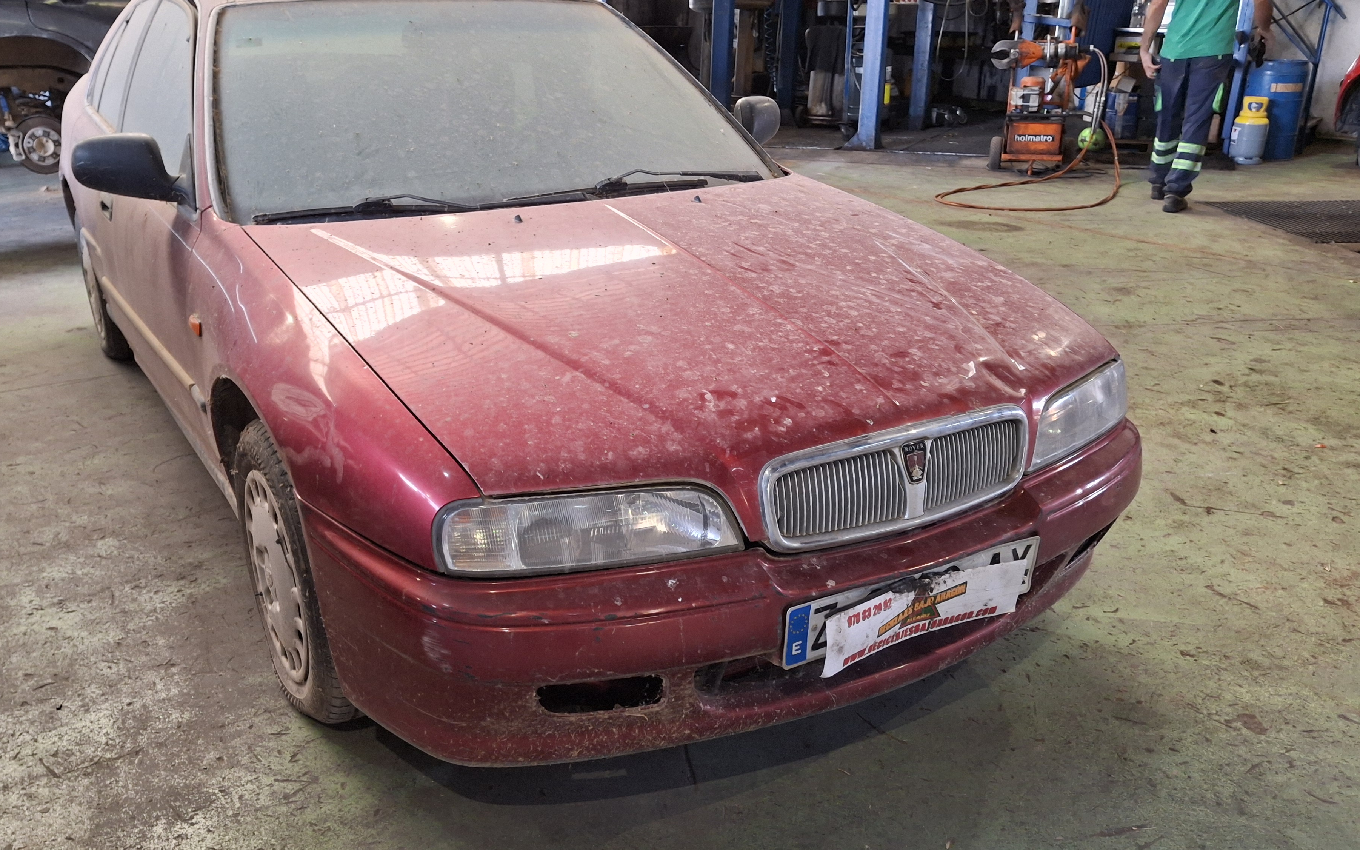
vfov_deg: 41.7
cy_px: 486
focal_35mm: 30
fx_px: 1112
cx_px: 603
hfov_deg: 62.7
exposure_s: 1/100
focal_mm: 4.69
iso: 250
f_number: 1.8
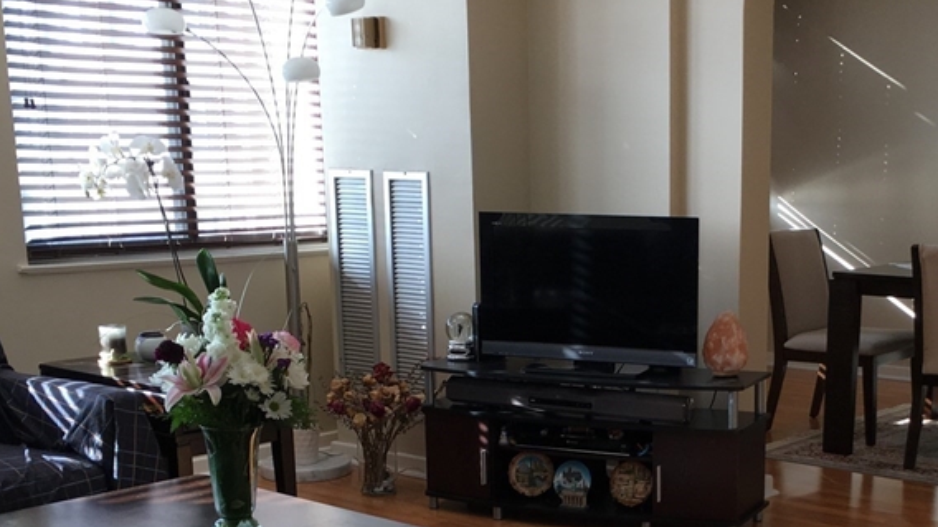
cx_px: 687
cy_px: 471
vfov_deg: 20.6
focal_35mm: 57
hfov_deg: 35.9
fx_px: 1417
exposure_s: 1/60
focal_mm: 4.15
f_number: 2.2
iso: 32
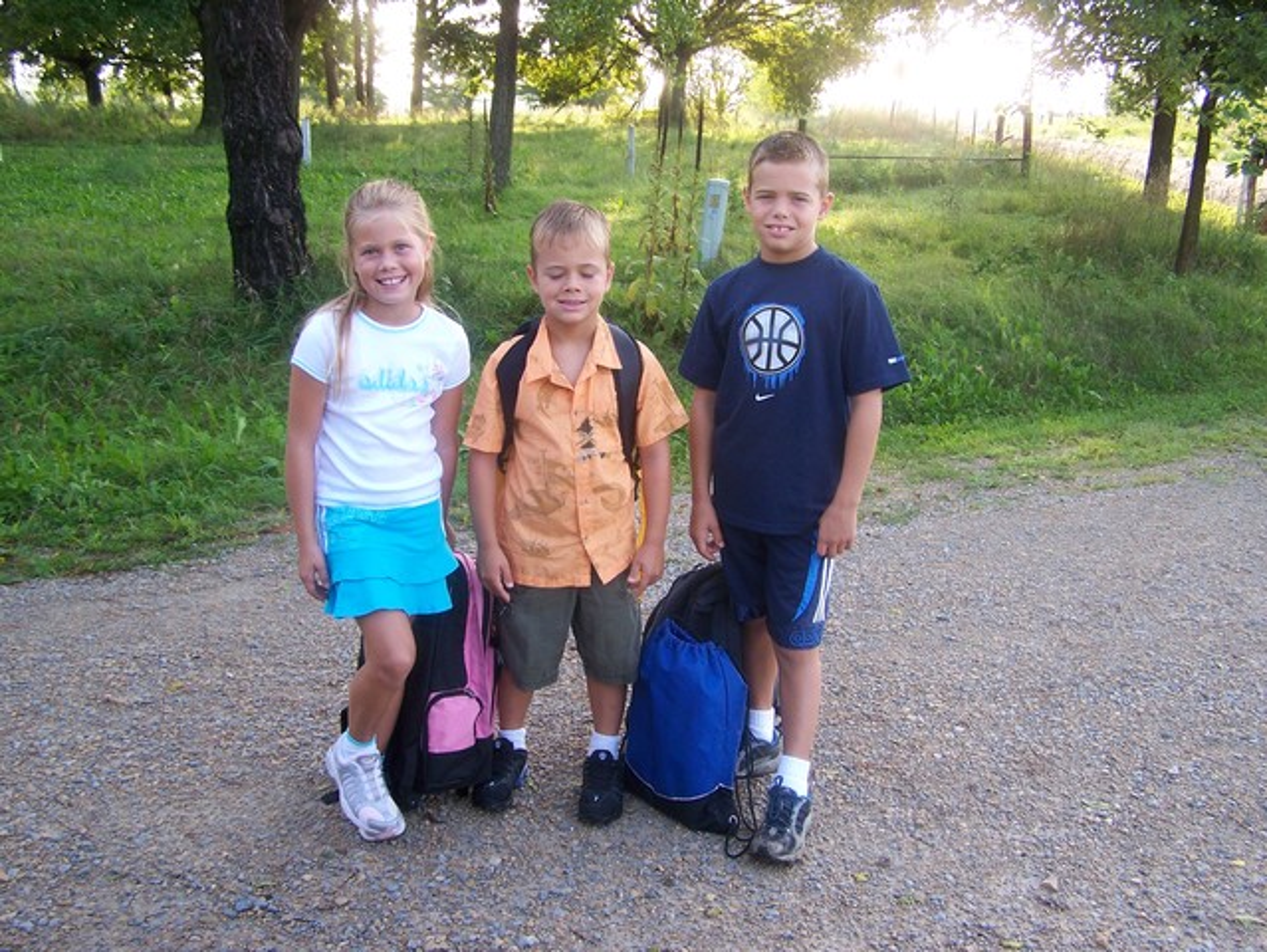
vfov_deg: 37.8
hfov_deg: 49.0
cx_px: 634
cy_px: 476
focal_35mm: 38
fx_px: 1392
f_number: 2.8
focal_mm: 6.3
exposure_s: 1/100
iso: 80
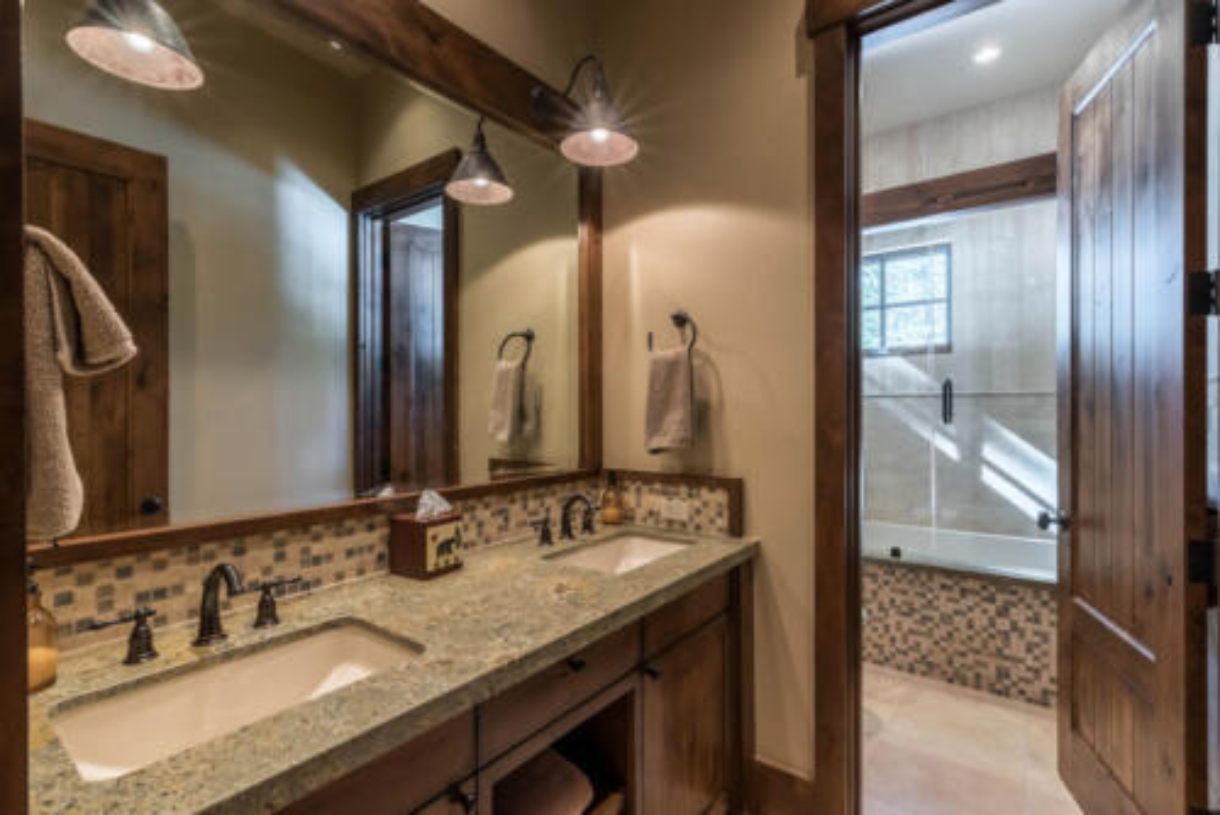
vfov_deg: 73.8
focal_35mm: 16
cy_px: 408
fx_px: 543
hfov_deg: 96.7
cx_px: 610
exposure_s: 1/25
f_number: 14
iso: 400
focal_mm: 16
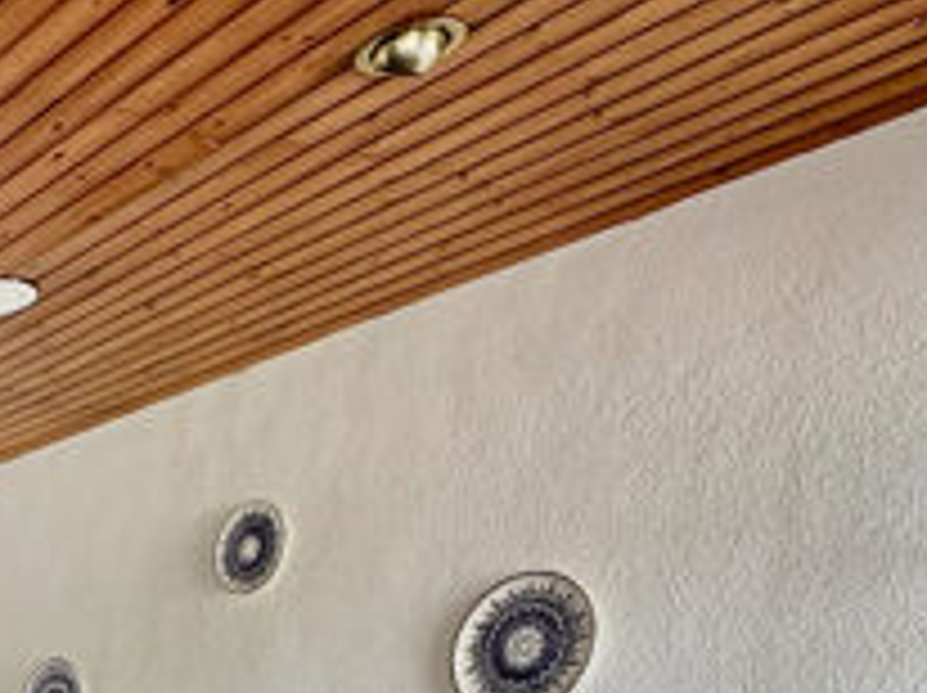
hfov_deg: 29.7
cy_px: 1080
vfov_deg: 23.3
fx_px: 1284
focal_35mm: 48
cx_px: -344
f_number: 2.2
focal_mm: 2.22
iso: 64
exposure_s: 1/99
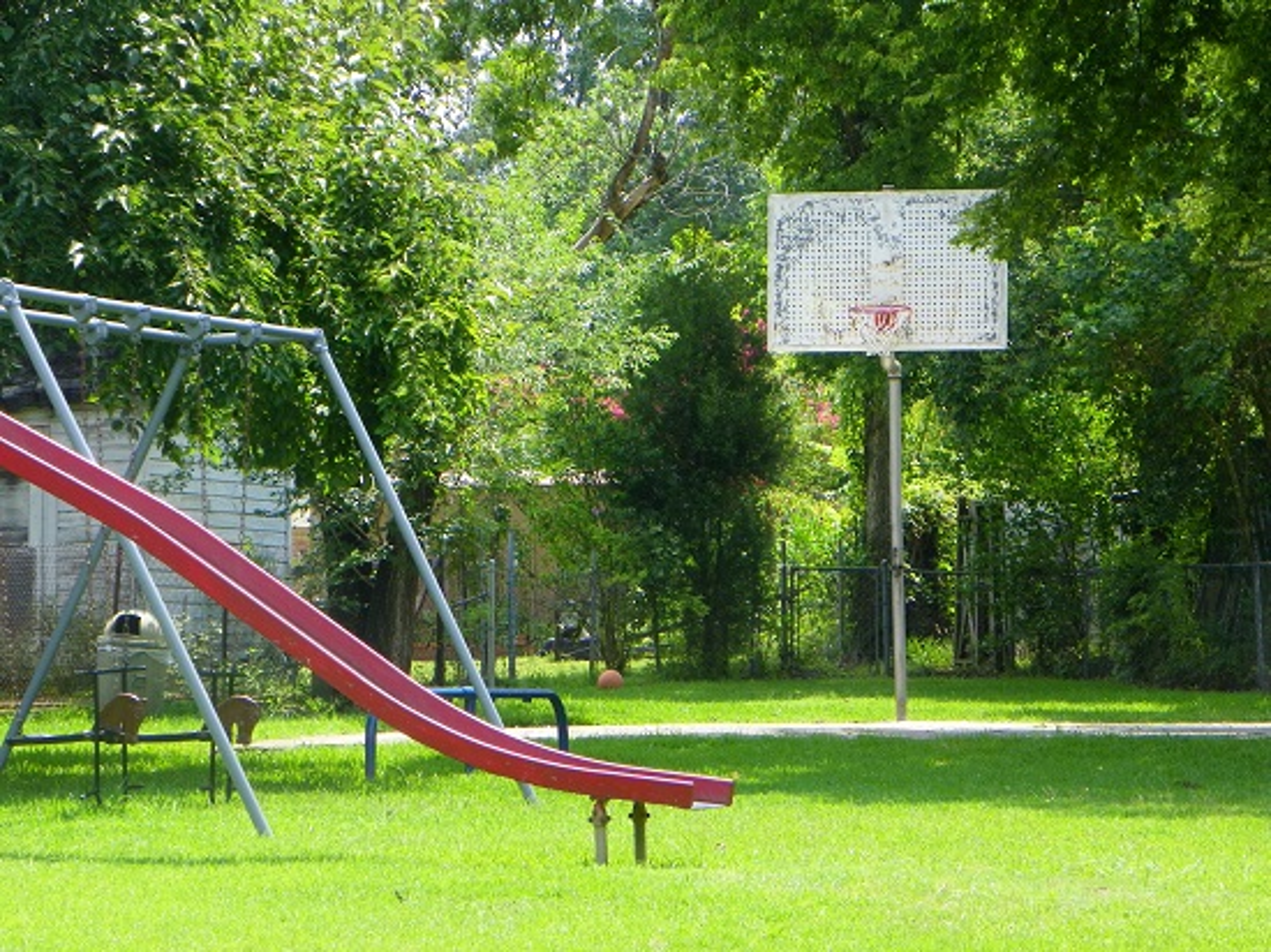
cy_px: 476
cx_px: 636
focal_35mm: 172
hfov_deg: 11.5
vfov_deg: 8.6
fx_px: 6313
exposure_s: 1/160
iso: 64
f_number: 4.5
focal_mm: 30.7
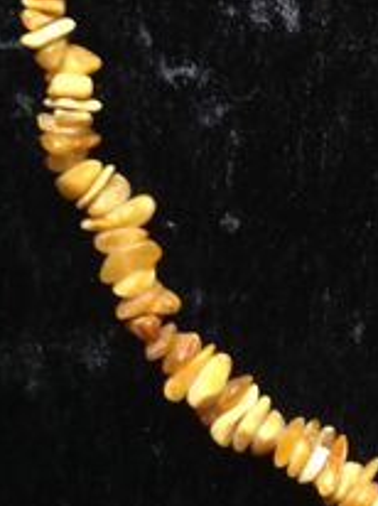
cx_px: 562
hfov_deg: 12.9
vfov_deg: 17.1
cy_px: -141
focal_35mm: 109
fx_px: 1590
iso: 200
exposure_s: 1/15
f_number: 2.4
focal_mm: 4.28
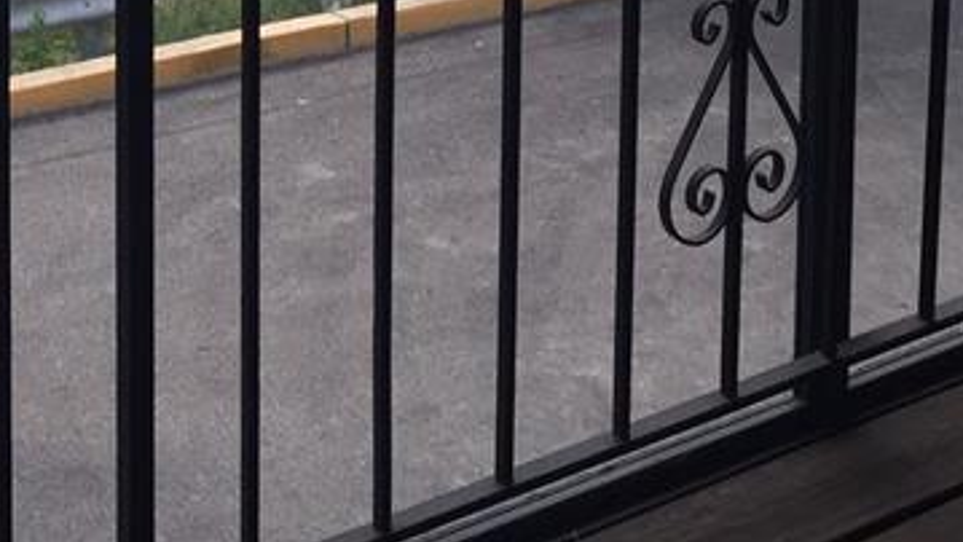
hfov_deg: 23.0
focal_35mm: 90
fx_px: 2298
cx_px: 86
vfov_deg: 12.2
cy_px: -483
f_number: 2.2
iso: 32
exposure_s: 1/359
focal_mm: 4.15
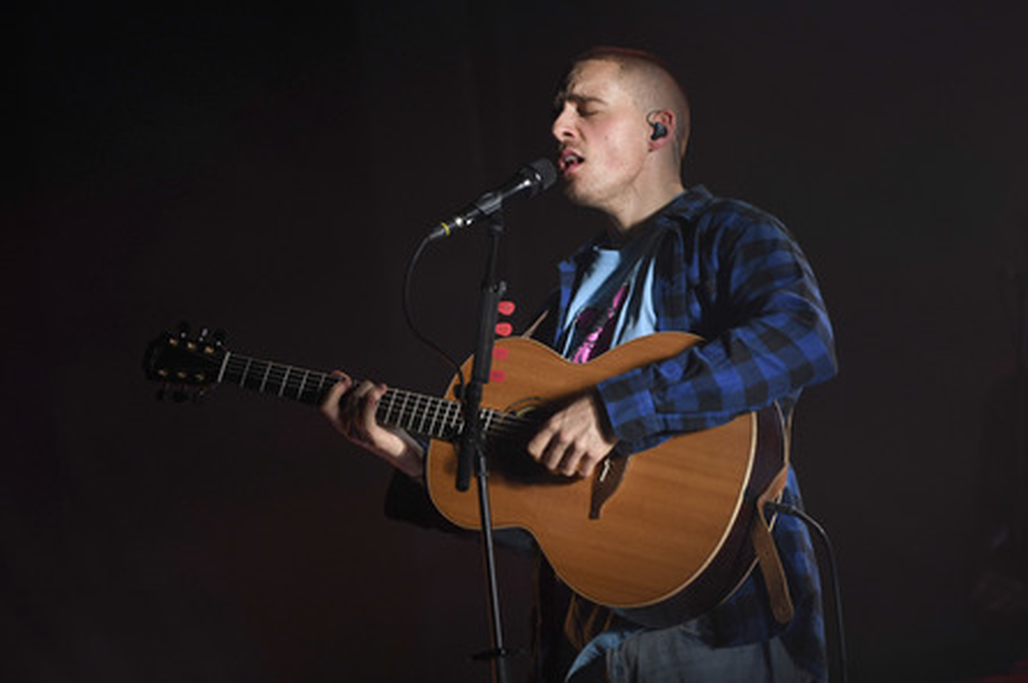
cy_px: 343
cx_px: 516
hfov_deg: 10.2
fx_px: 5762
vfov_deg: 6.8
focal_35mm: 202
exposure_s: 1/800
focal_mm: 200
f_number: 3.5
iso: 800
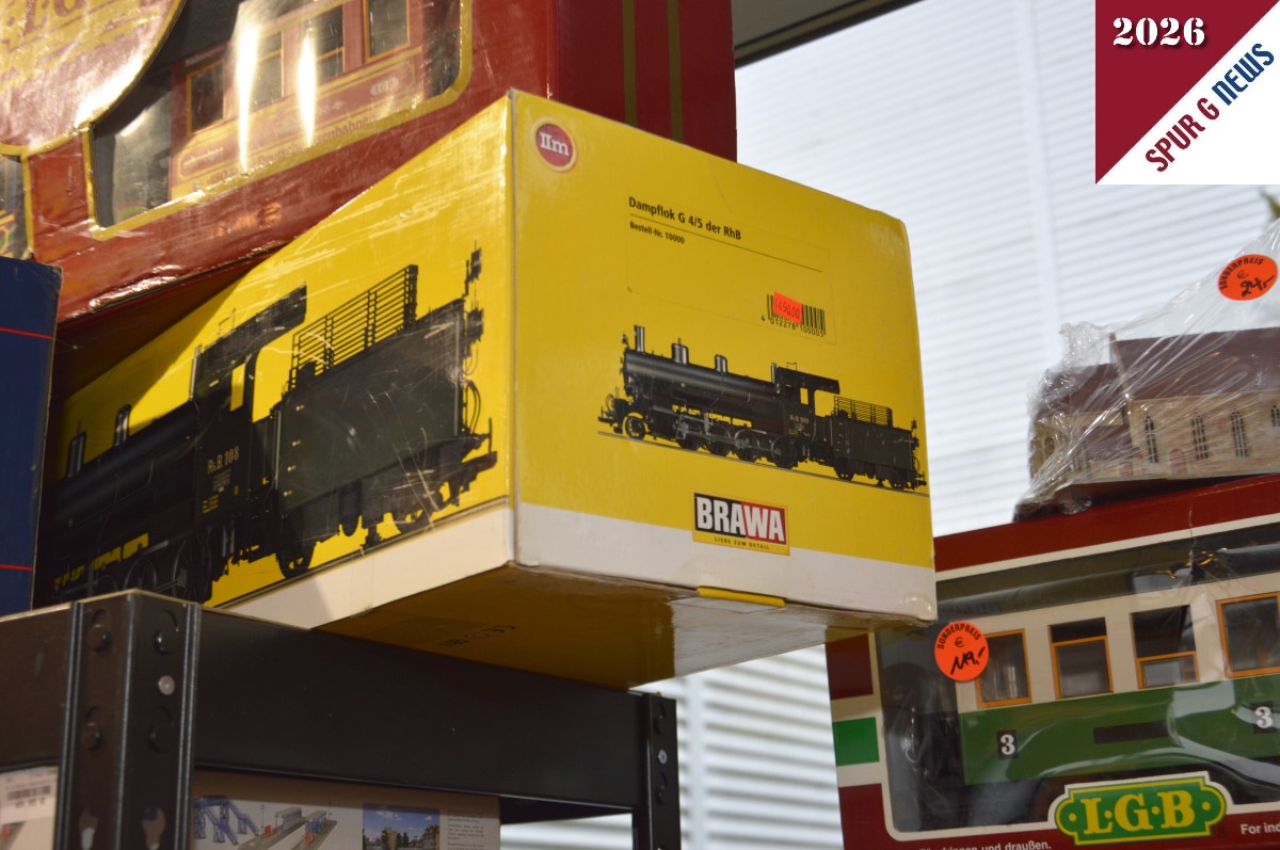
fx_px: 1598
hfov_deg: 43.7
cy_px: 425
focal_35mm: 45
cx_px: 640
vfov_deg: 29.8
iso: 400
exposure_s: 1/80
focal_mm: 30
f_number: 4.5
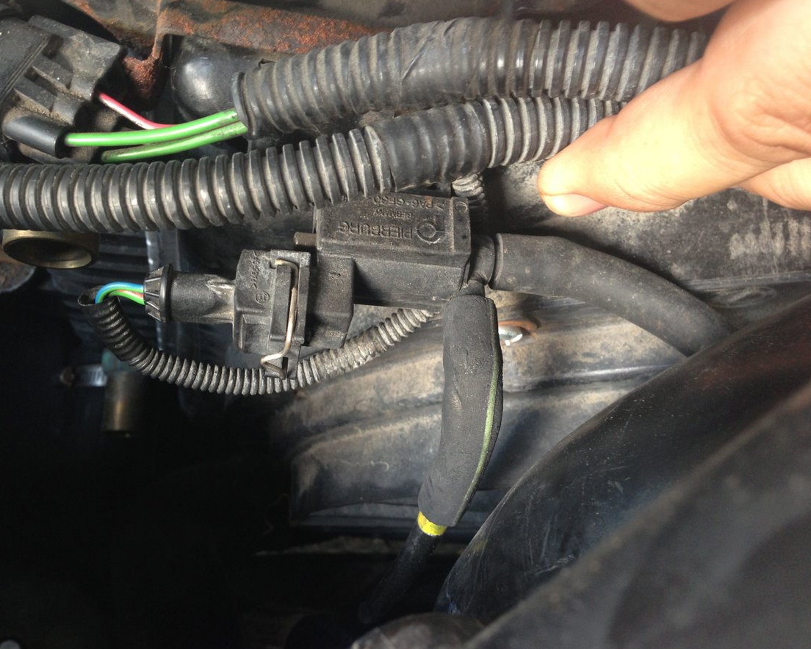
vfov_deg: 42.2
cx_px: 376
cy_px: 326
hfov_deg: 51.5
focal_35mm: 35
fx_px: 840
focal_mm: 4.13
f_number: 2.4
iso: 80
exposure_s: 1/20
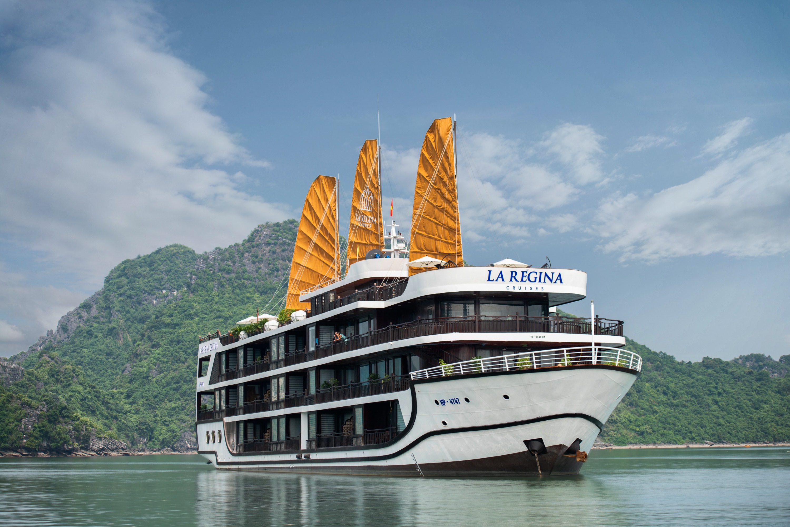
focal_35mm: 70
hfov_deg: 28.8
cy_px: 264
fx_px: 1536
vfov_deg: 19.5
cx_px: 395
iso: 200
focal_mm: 70
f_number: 3.2
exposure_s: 1/3200
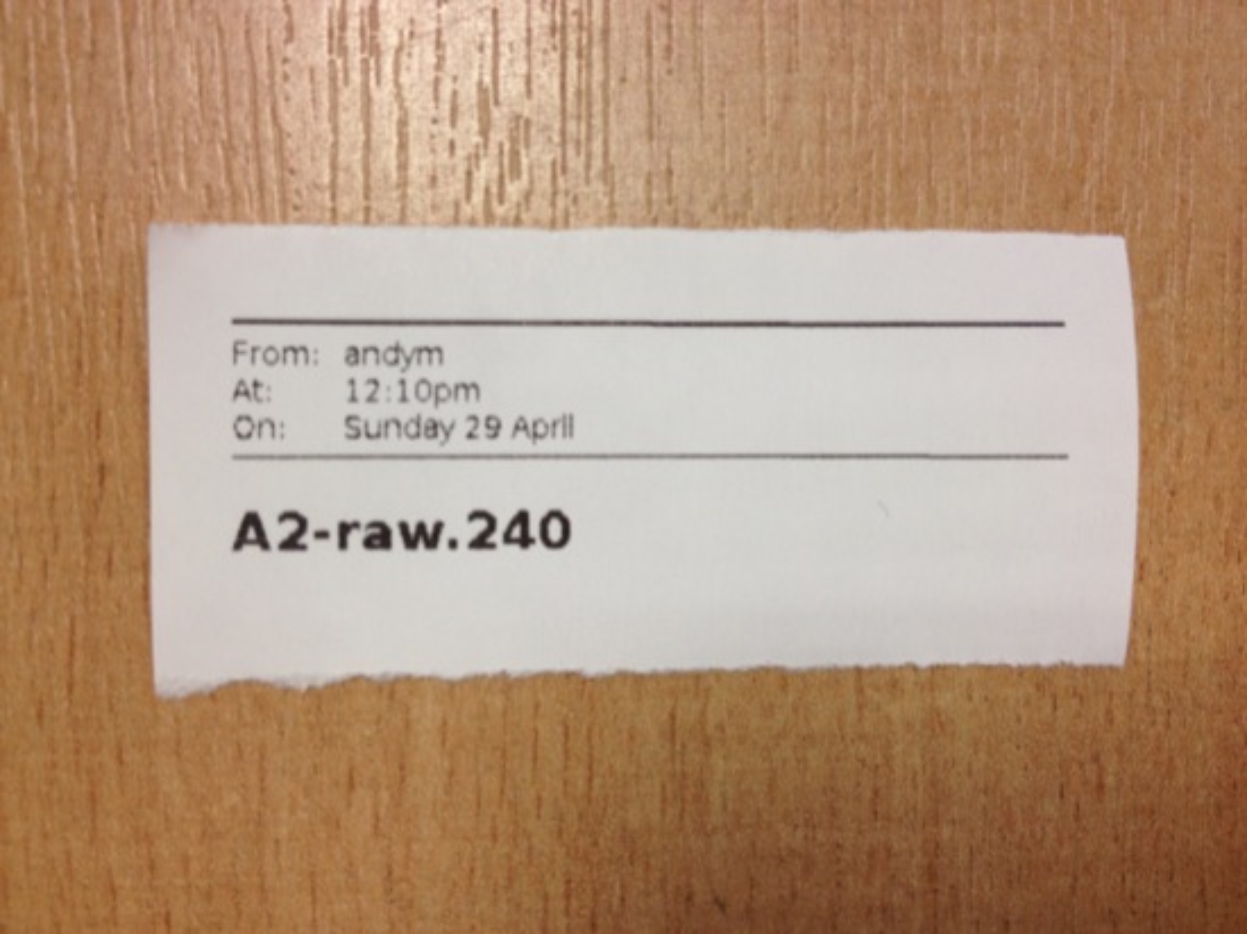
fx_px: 1260
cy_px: 467
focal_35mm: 35
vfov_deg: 40.7
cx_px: 624
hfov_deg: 52.6
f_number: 2.4
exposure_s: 1/40
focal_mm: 4.28
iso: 64
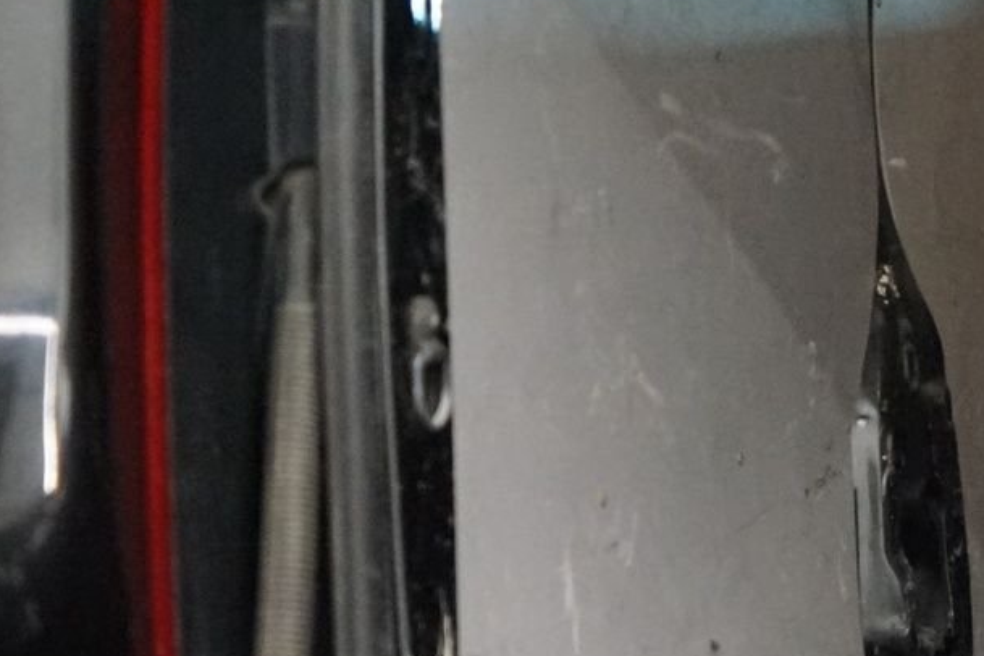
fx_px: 3143
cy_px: 605
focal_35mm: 115
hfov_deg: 15.5
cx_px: 1726
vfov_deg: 11.8
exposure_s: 1/160
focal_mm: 28
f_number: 3.5
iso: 5000
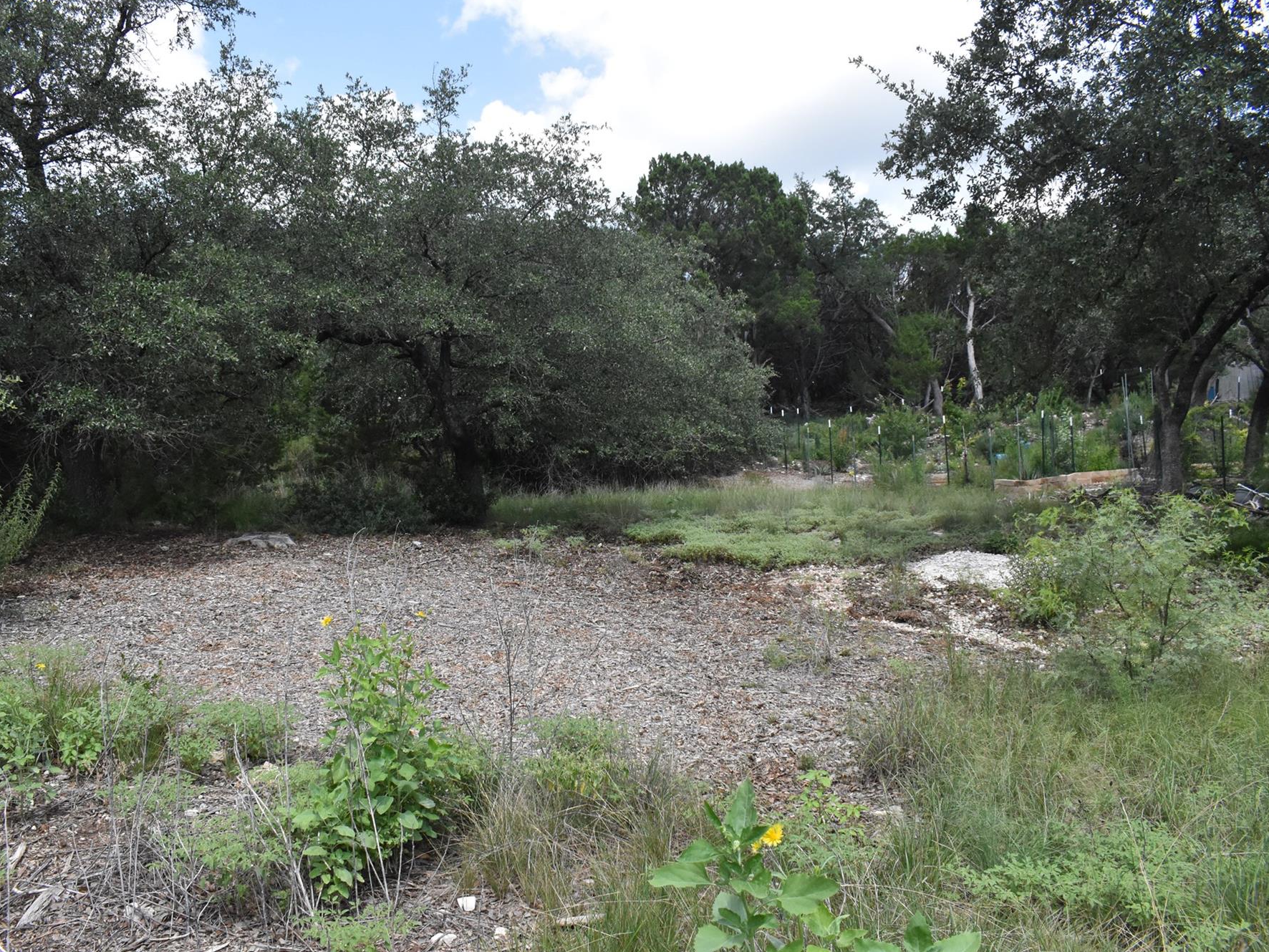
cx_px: 560
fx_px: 1100
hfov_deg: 59.8
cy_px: 468
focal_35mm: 30
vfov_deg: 46.8
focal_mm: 18
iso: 2000
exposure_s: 1/3200
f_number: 7.1
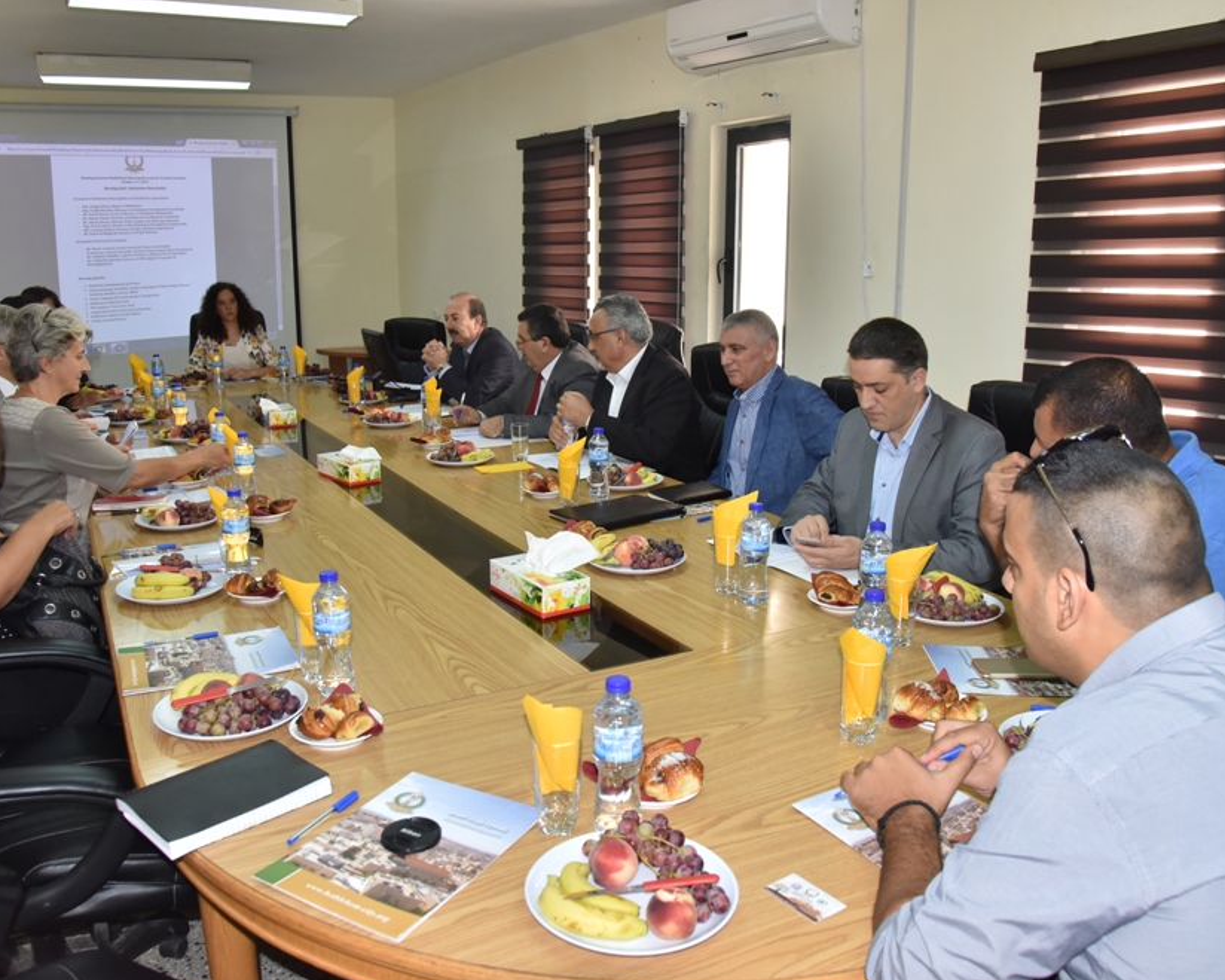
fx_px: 1015
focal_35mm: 28
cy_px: 481
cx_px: 566
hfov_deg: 62.1
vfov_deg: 51.5
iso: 1600
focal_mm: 24
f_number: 5.6
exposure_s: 1/250
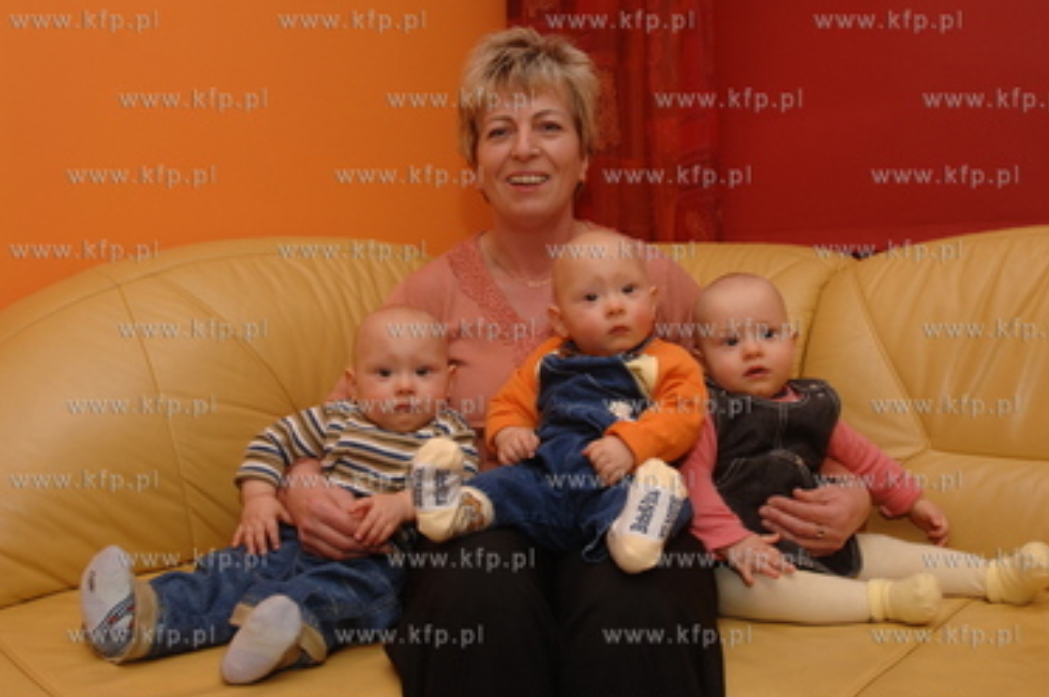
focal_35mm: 31
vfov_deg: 42.8
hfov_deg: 61.0
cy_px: 365
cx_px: 560
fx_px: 889
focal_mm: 19
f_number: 5.6
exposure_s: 1/30
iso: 400
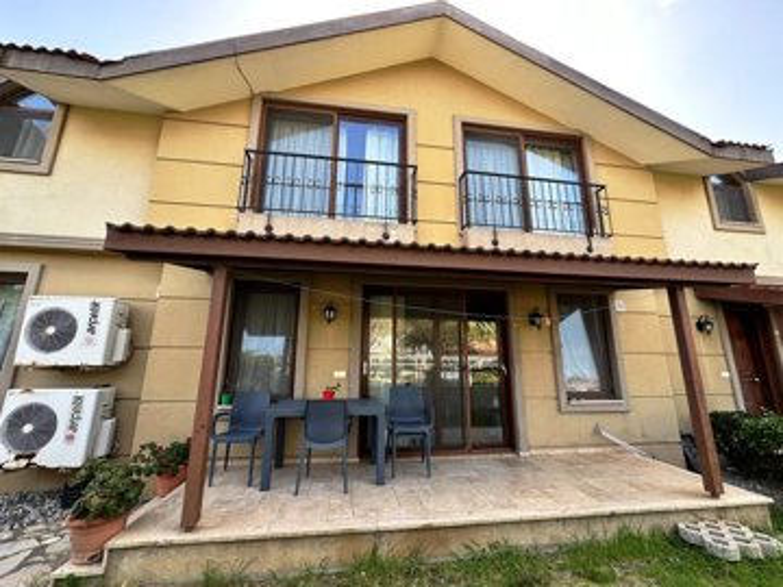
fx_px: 317
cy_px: 294
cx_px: 392
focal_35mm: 14
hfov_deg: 102.1
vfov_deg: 85.7
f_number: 2.2
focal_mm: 2.22
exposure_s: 1/209
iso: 40
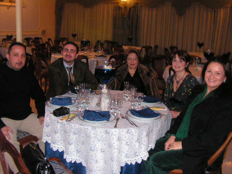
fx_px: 241
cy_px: 87
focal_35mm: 36
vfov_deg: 39.7
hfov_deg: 51.4
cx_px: 116
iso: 200
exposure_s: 1/40
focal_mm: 6
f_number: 3.2
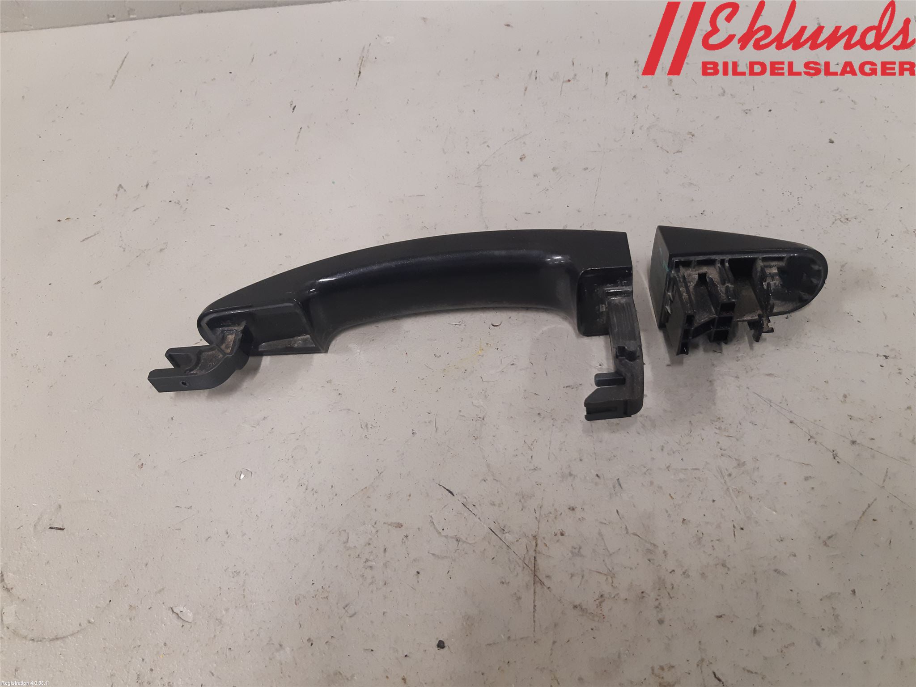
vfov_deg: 53.1
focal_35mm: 26
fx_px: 688
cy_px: 344
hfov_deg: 67.3
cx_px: 458
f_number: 1.7
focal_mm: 3.93
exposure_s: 1/50
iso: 200
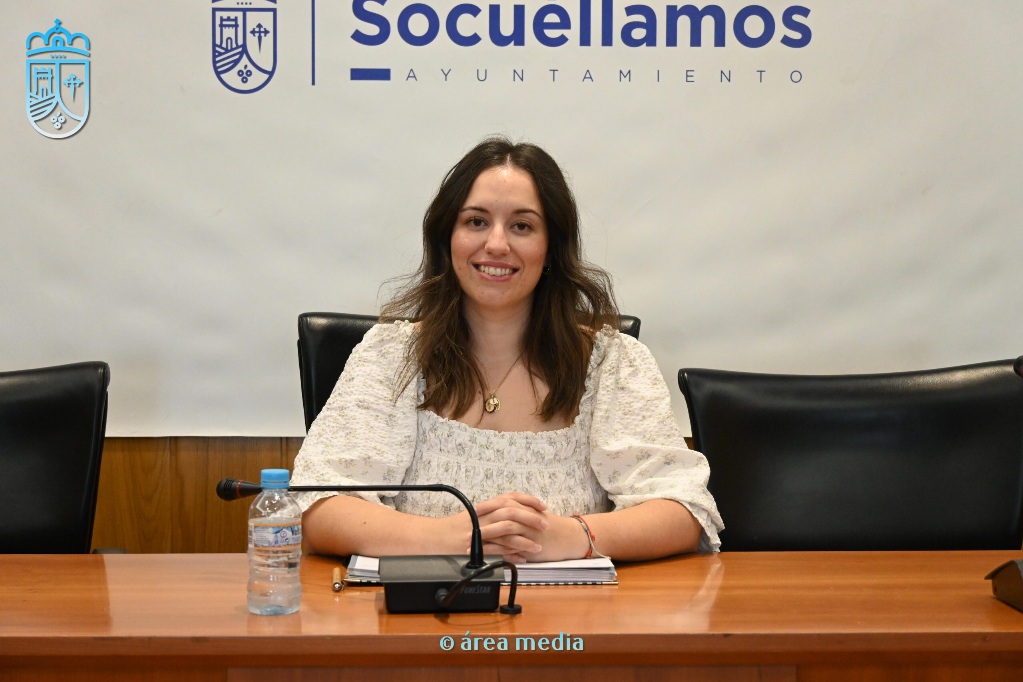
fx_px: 1875
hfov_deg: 30.5
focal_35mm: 66
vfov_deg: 20.6
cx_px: 512
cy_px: 341
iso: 3200
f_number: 4.5
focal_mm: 44
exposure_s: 1/125
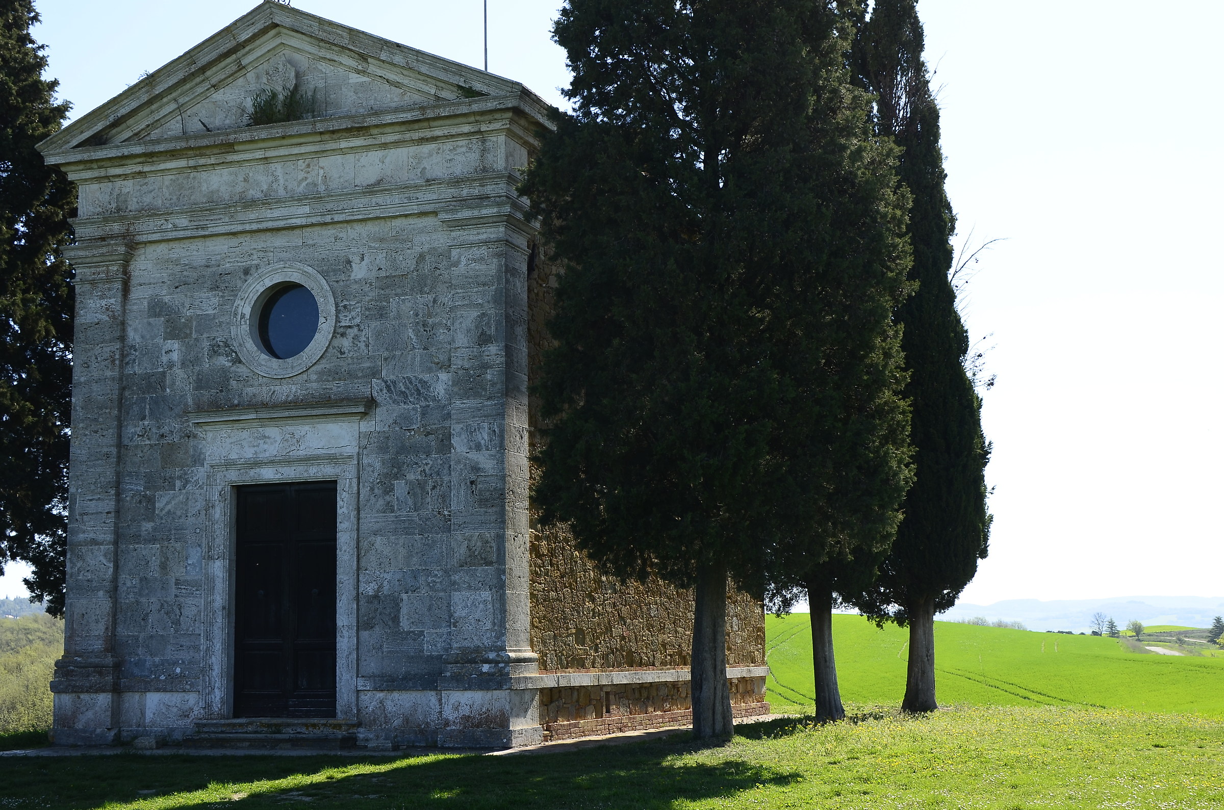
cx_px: 612
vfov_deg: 25.6
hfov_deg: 37.9
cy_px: 405
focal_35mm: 52
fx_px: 1781
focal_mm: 35
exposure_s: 1/160
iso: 100
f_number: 6.3
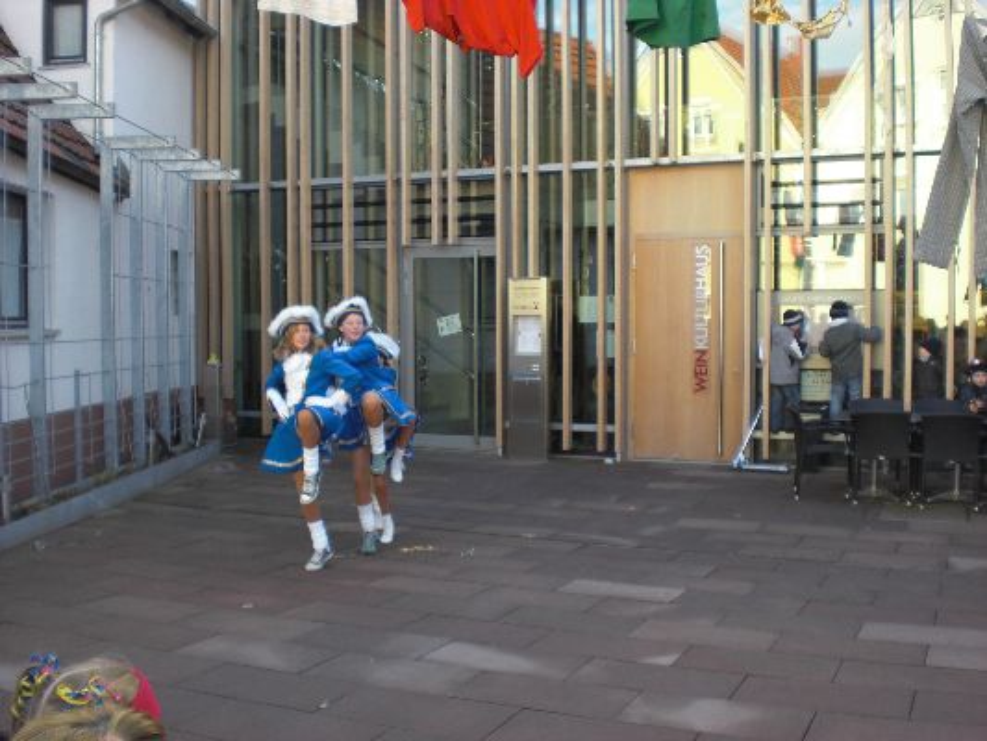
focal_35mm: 38
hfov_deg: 49.0
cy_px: 370
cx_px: 494
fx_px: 1084
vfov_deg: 37.7
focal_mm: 6.3
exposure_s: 1/100
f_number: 3.1
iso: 64
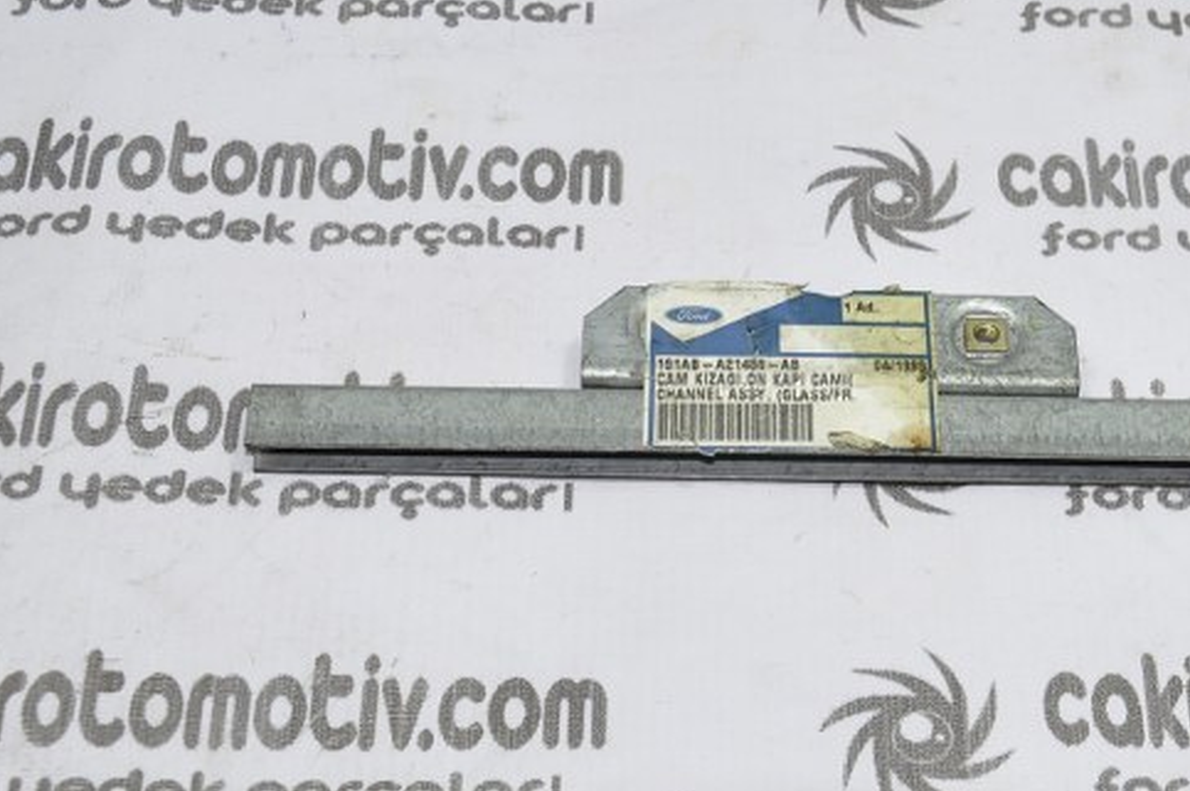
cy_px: 444
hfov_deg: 28.6
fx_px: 2309
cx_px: 857
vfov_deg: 19.4
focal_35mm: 70
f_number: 5
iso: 200
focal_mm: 25
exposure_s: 1/40
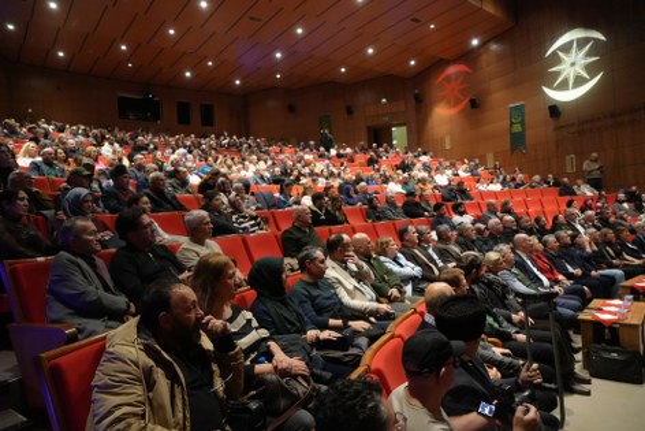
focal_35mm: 24
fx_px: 430
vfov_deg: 53.2
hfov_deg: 73.7
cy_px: 216
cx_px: 322
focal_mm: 24
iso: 12800
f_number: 4
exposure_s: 1/100
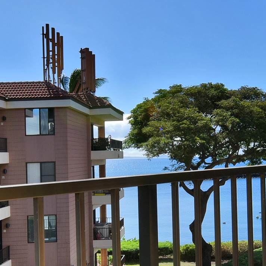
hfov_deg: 30.2
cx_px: 221
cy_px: 214
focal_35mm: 55
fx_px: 478
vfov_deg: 30.3
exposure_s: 1/60
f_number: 16
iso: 100
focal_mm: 15
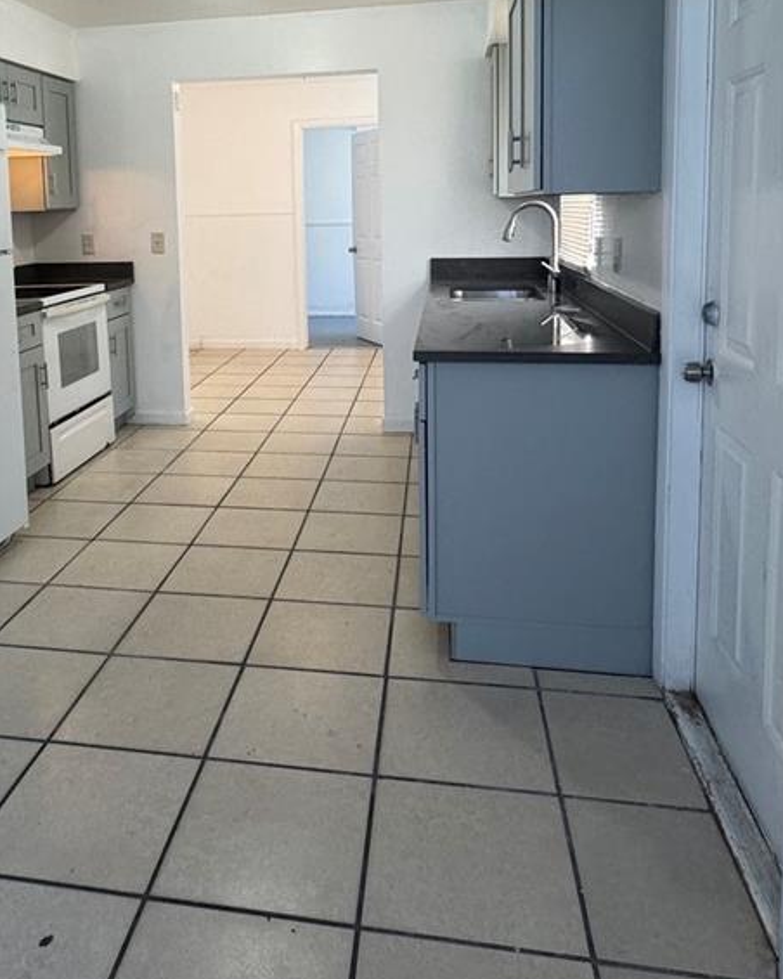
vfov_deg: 58.6
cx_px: 277
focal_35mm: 29
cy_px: 298
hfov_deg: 49.3
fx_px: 840
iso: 250
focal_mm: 2.22
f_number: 2.2
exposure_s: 1/120
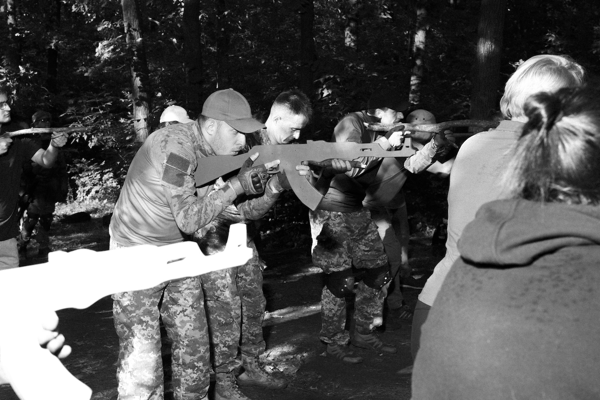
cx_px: 216
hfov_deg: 37.2
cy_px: 200
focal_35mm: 53
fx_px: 883
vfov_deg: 25.5
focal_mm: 45
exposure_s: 1/125
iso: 400
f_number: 8
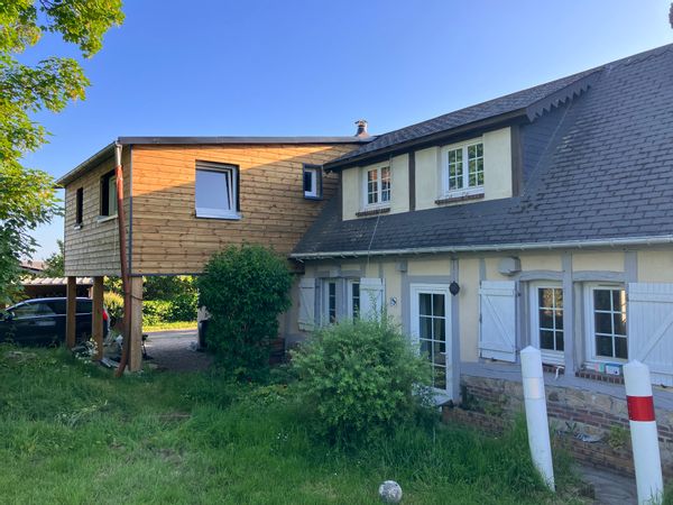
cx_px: 336
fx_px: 544
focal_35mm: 28
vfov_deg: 49.7
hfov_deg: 63.4
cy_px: 252
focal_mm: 3.99
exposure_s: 1/463
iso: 32
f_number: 1.8
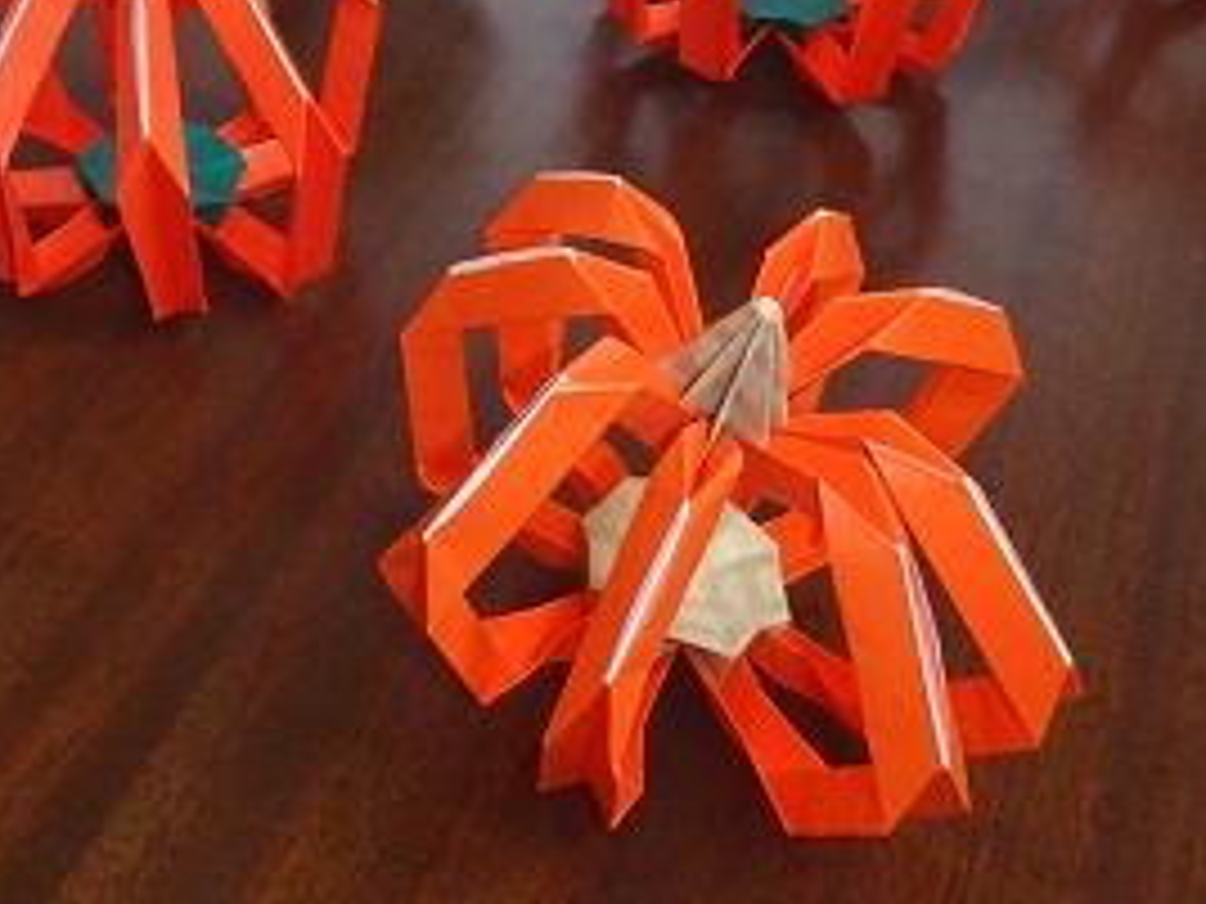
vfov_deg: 26.7
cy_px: -47
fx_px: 1777
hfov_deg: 35.9
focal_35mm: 51
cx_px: 198
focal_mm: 3.7
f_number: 3.5
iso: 400
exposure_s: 1/30
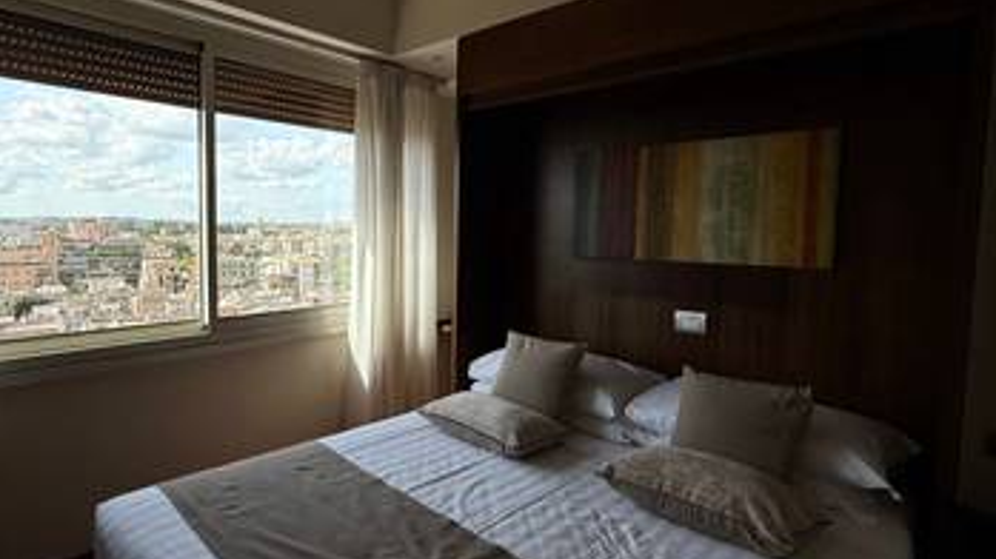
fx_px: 554
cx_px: 405
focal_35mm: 21
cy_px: 268
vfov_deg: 53.5
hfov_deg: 83.0
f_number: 2.2
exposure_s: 1/928
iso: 50
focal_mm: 2.22
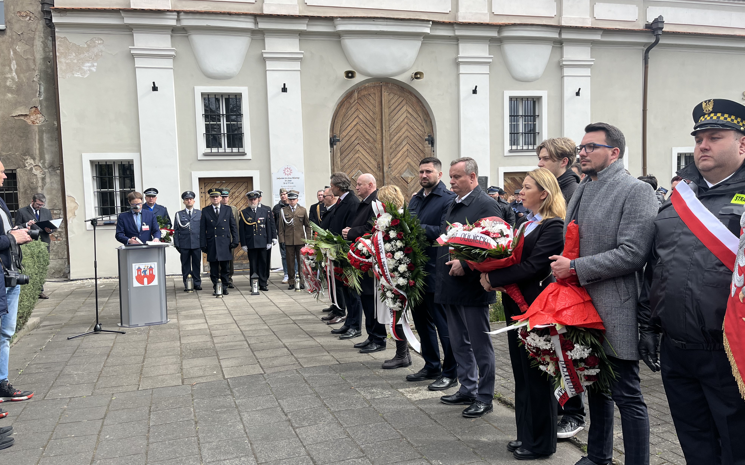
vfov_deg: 44.5
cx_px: 368
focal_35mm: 28
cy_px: 230
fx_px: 568
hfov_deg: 66.5
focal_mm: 5.1
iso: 50
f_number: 1.6
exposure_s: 1/1441
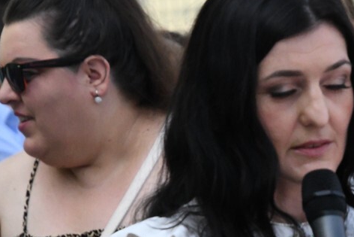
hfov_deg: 3.4
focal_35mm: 601
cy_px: 147
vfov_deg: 2.3
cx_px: 309
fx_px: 5911
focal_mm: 185
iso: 6400
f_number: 9
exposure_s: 1/5000
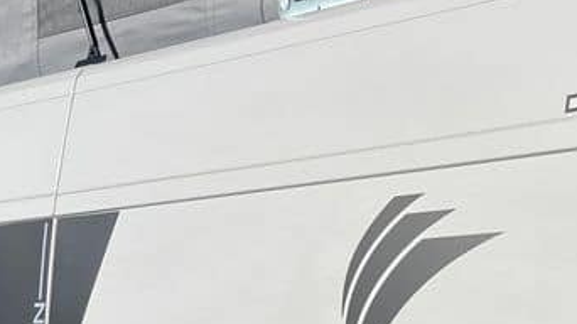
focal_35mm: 106
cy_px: 469
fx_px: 1621
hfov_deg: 20.2
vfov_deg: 11.0
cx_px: 346
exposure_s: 1/8403
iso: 50
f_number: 1.6
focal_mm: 5.1
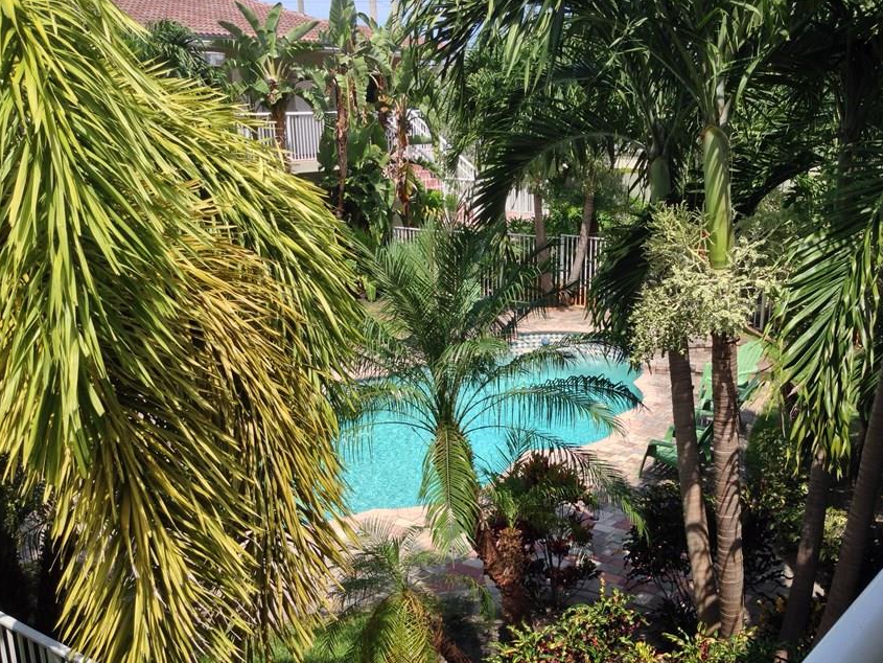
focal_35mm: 40
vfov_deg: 35.8
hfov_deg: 46.5
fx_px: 1020
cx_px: 530
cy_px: 395
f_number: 2.4
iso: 50
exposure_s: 1/1022
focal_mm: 4.12
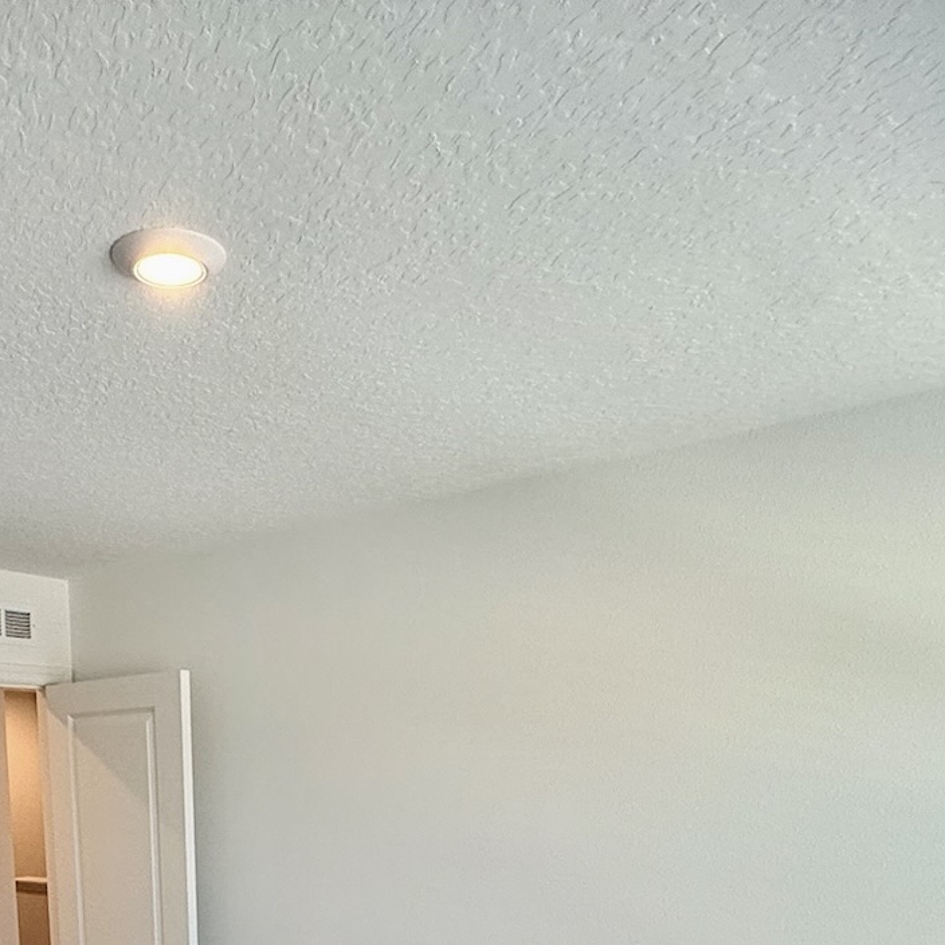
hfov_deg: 45.0
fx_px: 1112
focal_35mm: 36
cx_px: 277
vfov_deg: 38.5
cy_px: 1027
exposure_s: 1/120
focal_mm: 2.22
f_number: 2.2
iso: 64
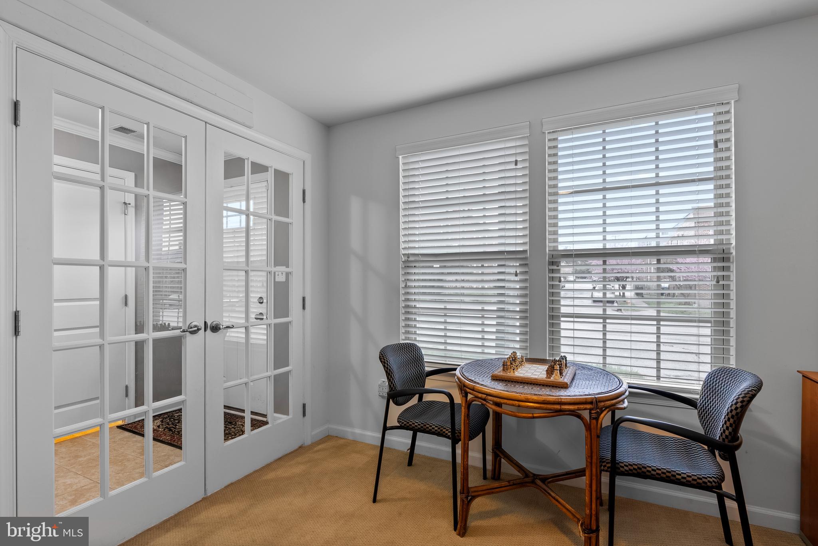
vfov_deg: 73.8
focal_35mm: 16
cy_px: 273
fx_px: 364
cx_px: 409
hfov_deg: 96.7
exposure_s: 1
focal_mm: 16
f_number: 8
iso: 100
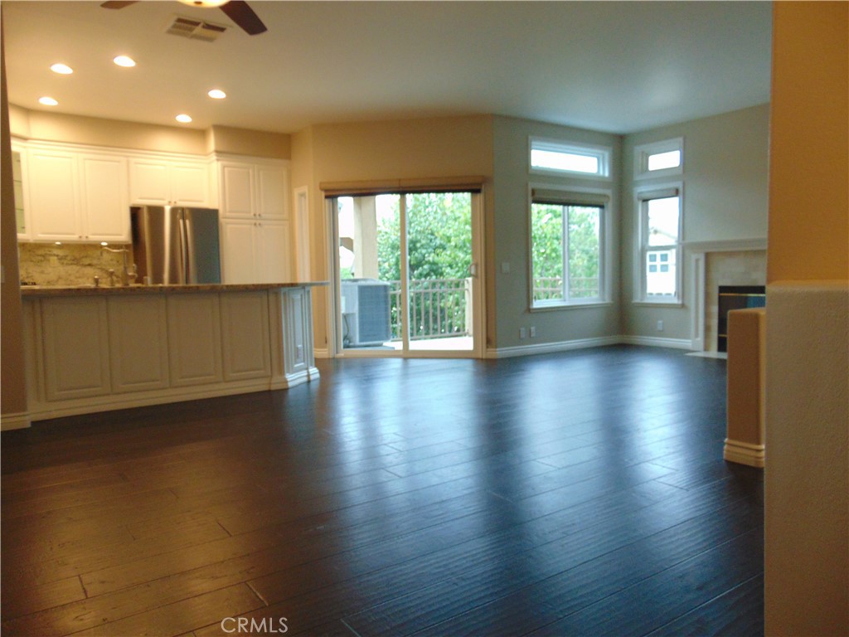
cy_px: 318
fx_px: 613
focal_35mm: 25
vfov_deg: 54.9
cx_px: 424
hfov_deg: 69.4
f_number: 3
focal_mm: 4.5
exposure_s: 1/30
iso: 200
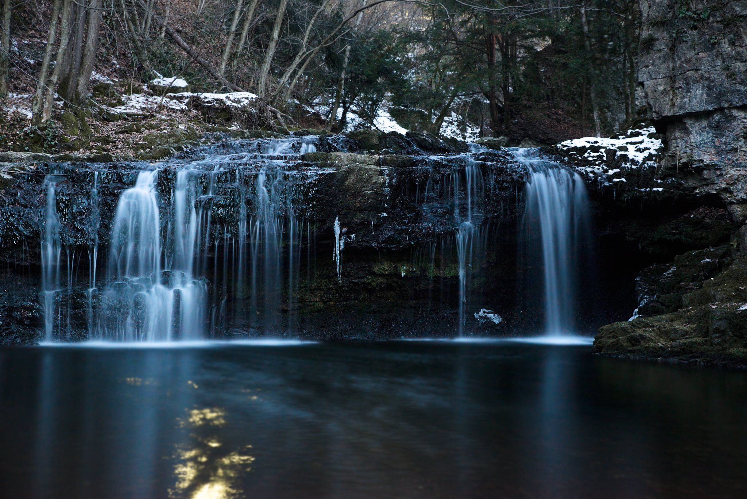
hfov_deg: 35.6
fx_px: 1162
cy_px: 250
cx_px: 374
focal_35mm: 56
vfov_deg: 24.2
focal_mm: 56
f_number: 4
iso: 400
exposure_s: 30
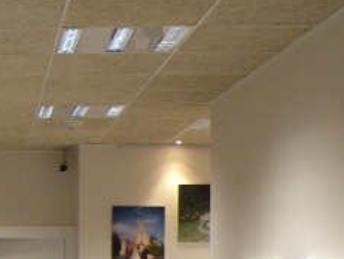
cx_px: -146
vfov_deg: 13.6
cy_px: 330
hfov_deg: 17.2
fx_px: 1045
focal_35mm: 105
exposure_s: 1/59.8
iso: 131
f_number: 2.8
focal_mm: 4.7
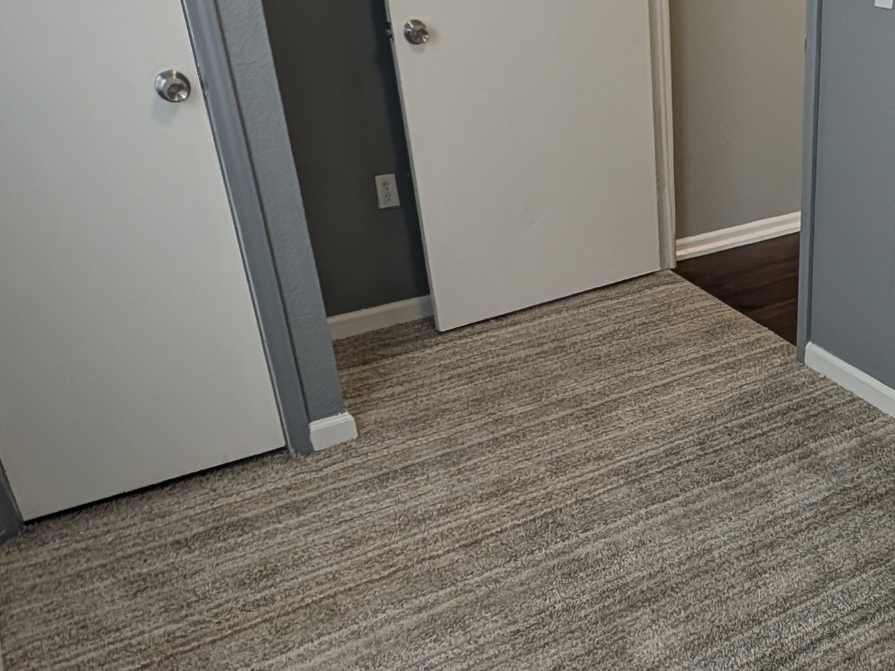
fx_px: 957
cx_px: 750
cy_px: 364
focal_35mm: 37
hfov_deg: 46.7
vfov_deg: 38.6
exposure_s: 1/120
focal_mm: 2.23
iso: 66
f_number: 1.95
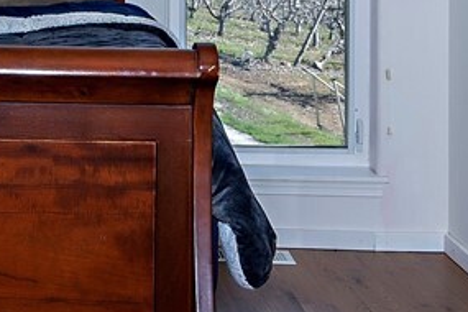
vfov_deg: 13.8
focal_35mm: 95
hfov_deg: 20.2
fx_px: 1235
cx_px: -78
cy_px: -109
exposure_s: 1/125
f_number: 7.1
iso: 200
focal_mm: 16
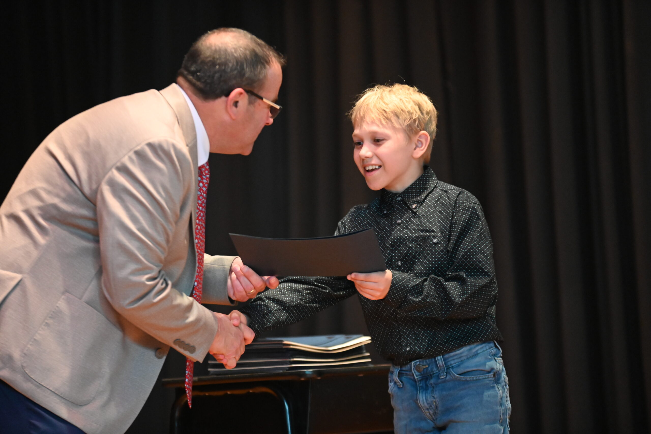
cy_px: 217
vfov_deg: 7.4
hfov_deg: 11.1
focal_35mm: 185
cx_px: 326
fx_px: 3344
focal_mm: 185
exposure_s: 1/250
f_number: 2.8
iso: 9000
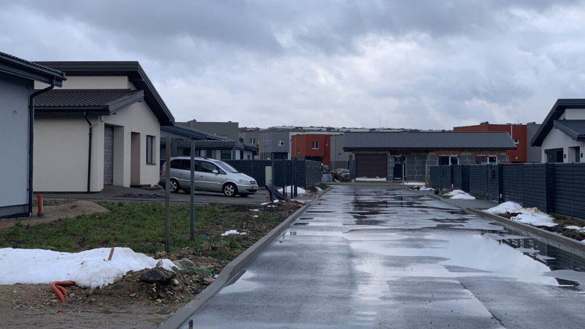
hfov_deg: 36.6
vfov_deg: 21.0
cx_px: 292
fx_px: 884
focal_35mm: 57
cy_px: 125
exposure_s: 1/132
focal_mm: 6
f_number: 2.4
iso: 16
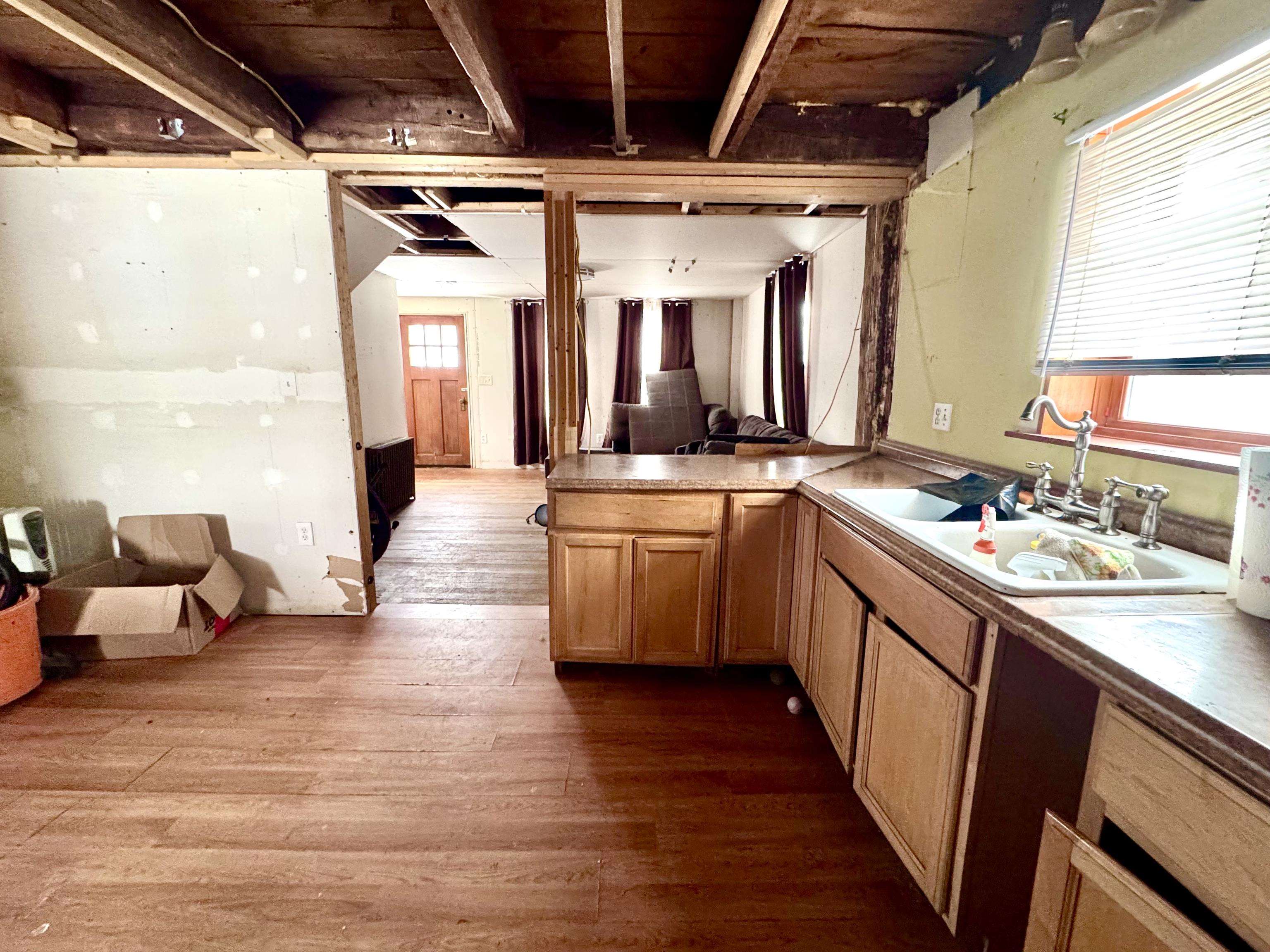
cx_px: 635
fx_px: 514
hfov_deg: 102.1
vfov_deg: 85.7
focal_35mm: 14
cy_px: 476
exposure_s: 1/60
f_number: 2.2
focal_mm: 2.22
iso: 500
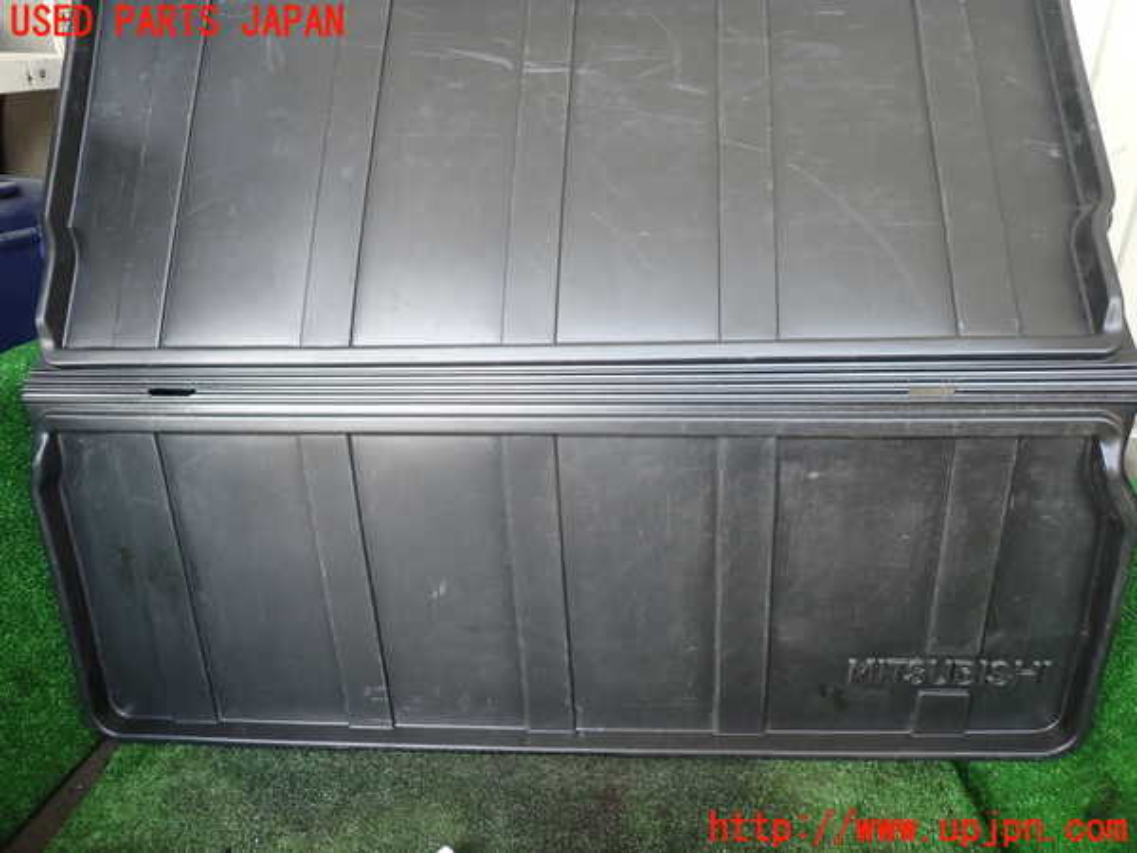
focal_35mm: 25
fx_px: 821
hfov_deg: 69.4
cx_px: 568
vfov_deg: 54.9
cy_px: 426
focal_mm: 4.5
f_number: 2
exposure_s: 1/60
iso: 160
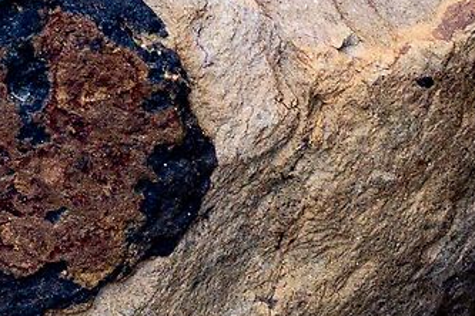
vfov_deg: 1.6
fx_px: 11412
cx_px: -602
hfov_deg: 2.4
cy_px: -670
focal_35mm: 865
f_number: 16
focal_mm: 120
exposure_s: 1/160
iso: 1600
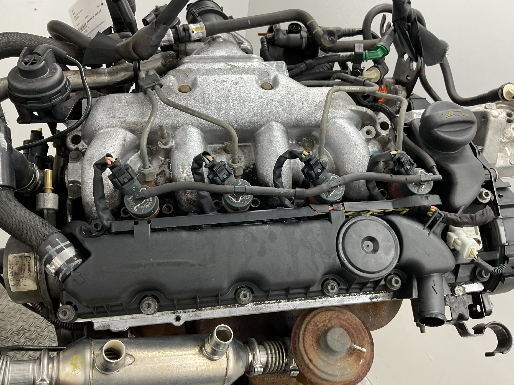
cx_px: 263
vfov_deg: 46.8
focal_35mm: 30
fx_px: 445
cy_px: 194
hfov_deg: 60.0
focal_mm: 3
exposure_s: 1/50
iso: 50
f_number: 1.8
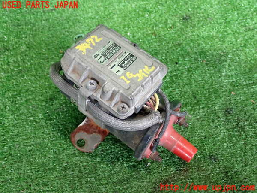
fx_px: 304
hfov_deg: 45.8
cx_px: 128
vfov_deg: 35.1
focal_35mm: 41
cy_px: 96
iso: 800
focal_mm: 7.31
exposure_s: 1/40
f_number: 2.8
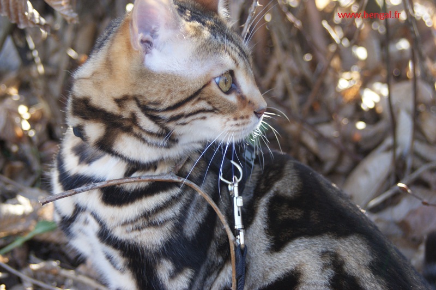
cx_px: 218
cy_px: 145
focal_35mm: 105
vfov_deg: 13.0
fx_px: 1271
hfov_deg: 19.5
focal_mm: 70
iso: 400
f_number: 5.6
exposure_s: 1/125
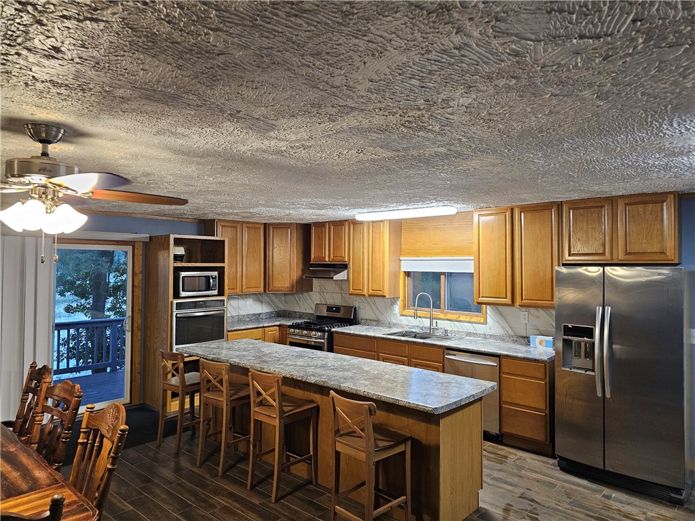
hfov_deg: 73.9
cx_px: 348
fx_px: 462
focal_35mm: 23
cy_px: 260
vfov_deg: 58.9
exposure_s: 1/120
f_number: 1.7
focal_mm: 6.3
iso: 1000
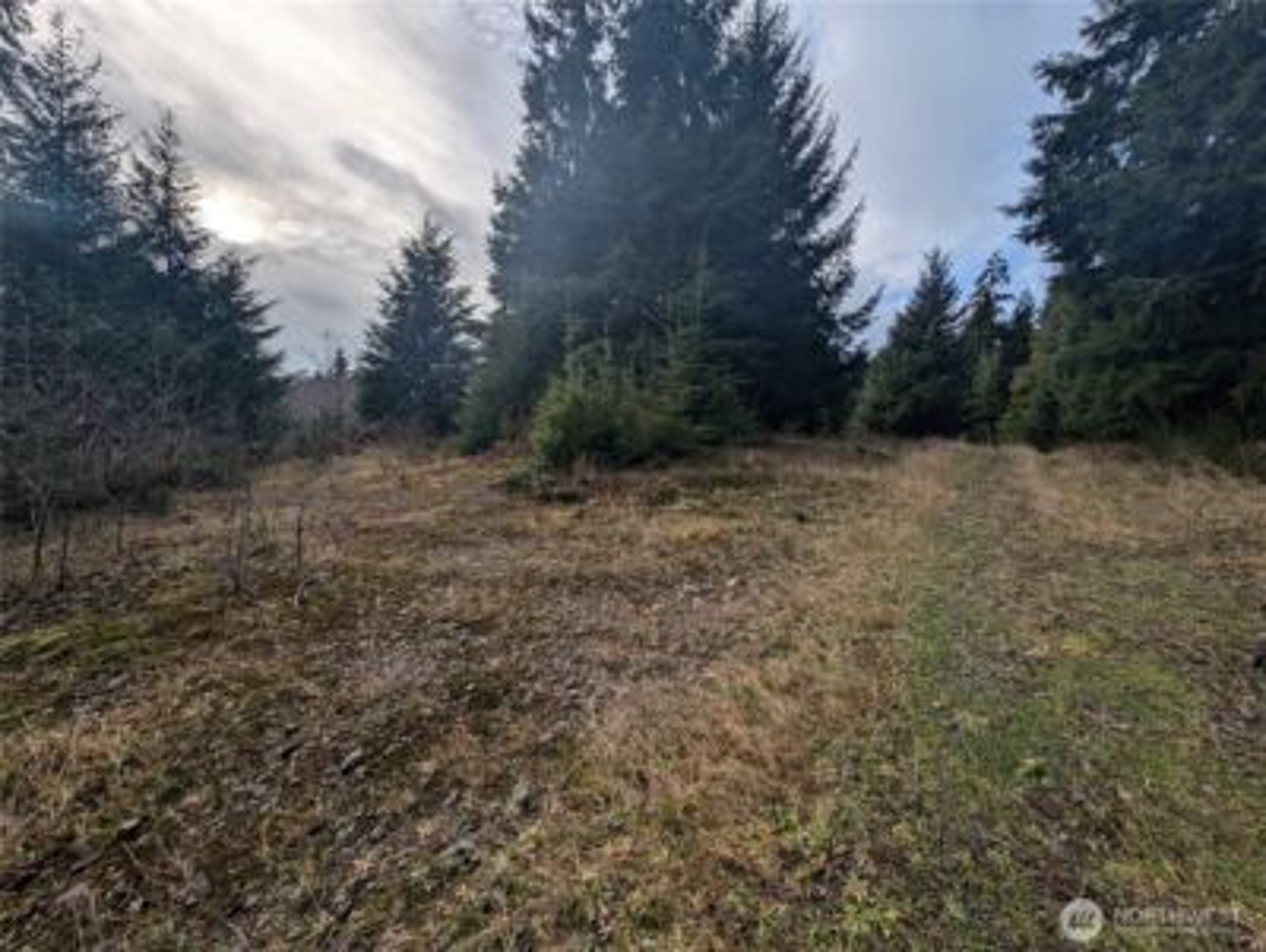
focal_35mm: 12
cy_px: 476
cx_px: 633
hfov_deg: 110.5
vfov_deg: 94.6
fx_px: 439
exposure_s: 1/1773
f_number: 1.95
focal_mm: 2.23
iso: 29
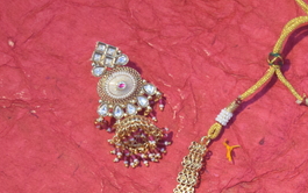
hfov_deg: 15.9
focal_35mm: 129
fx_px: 1085
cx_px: 292
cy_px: 227
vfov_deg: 10.0
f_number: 5.6
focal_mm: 35
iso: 1600
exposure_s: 1/60
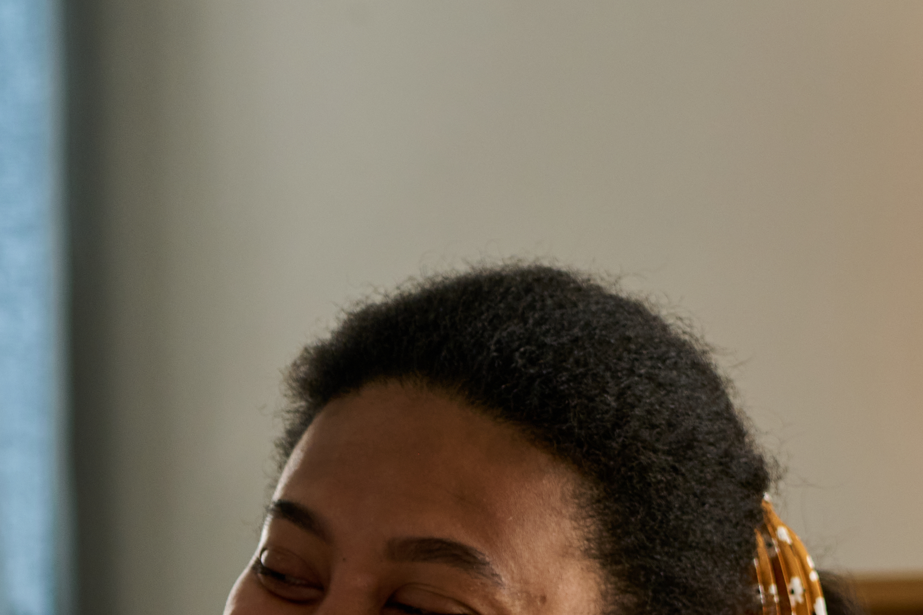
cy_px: 1025
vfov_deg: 5.9
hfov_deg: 8.6
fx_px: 5896
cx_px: -768
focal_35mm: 230
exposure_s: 1/160
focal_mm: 58
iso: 320
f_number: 3.5
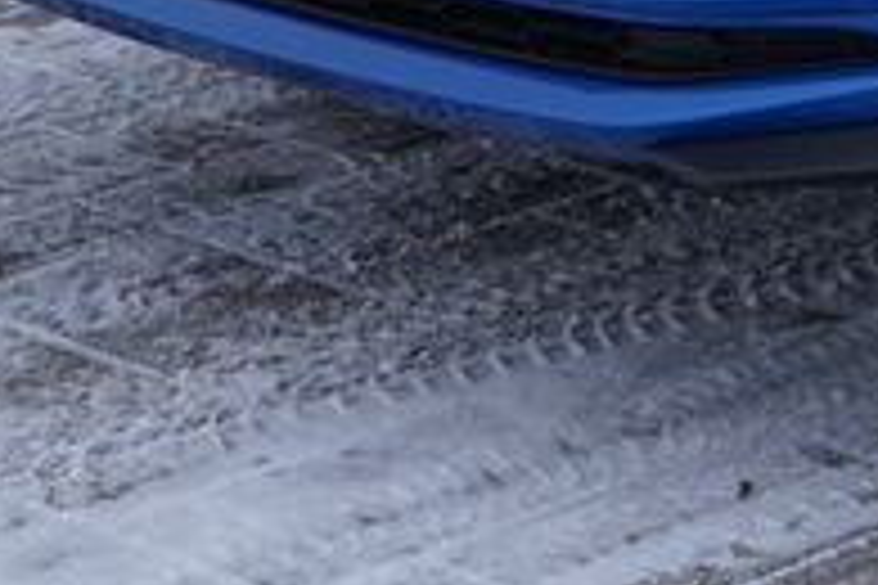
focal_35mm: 210
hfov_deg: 9.3
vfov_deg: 6.3
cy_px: -749
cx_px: 1630
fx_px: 5121
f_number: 5.6
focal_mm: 40
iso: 100
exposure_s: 1/160
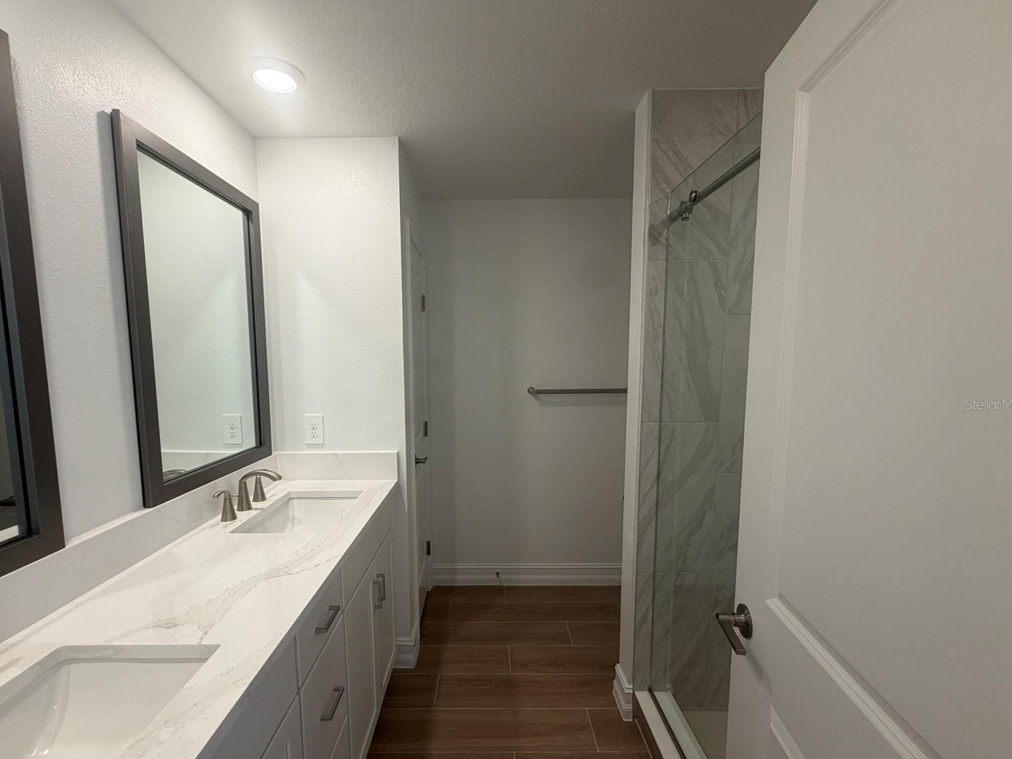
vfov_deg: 81.7
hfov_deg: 98.1
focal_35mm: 15
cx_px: 487
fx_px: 439
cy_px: 404
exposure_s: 1/120
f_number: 2.2
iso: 125
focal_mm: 2.22
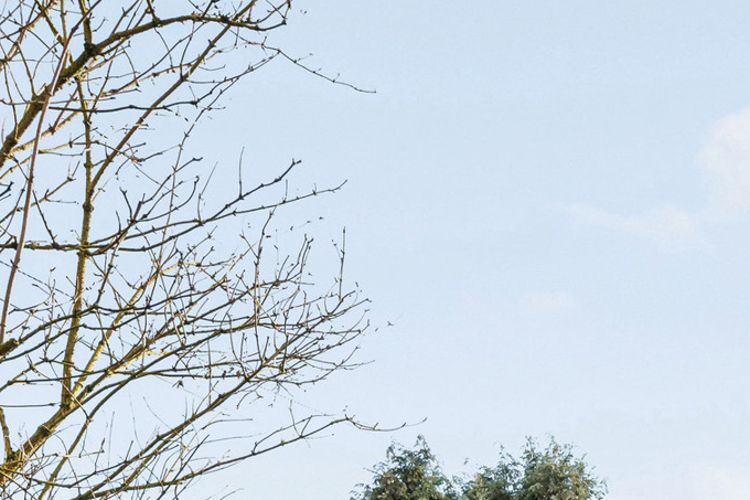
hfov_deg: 31.2
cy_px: 784
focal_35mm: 56
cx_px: 860
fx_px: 1158
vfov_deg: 20.3
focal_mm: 17.5
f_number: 10
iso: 320
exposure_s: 1/400
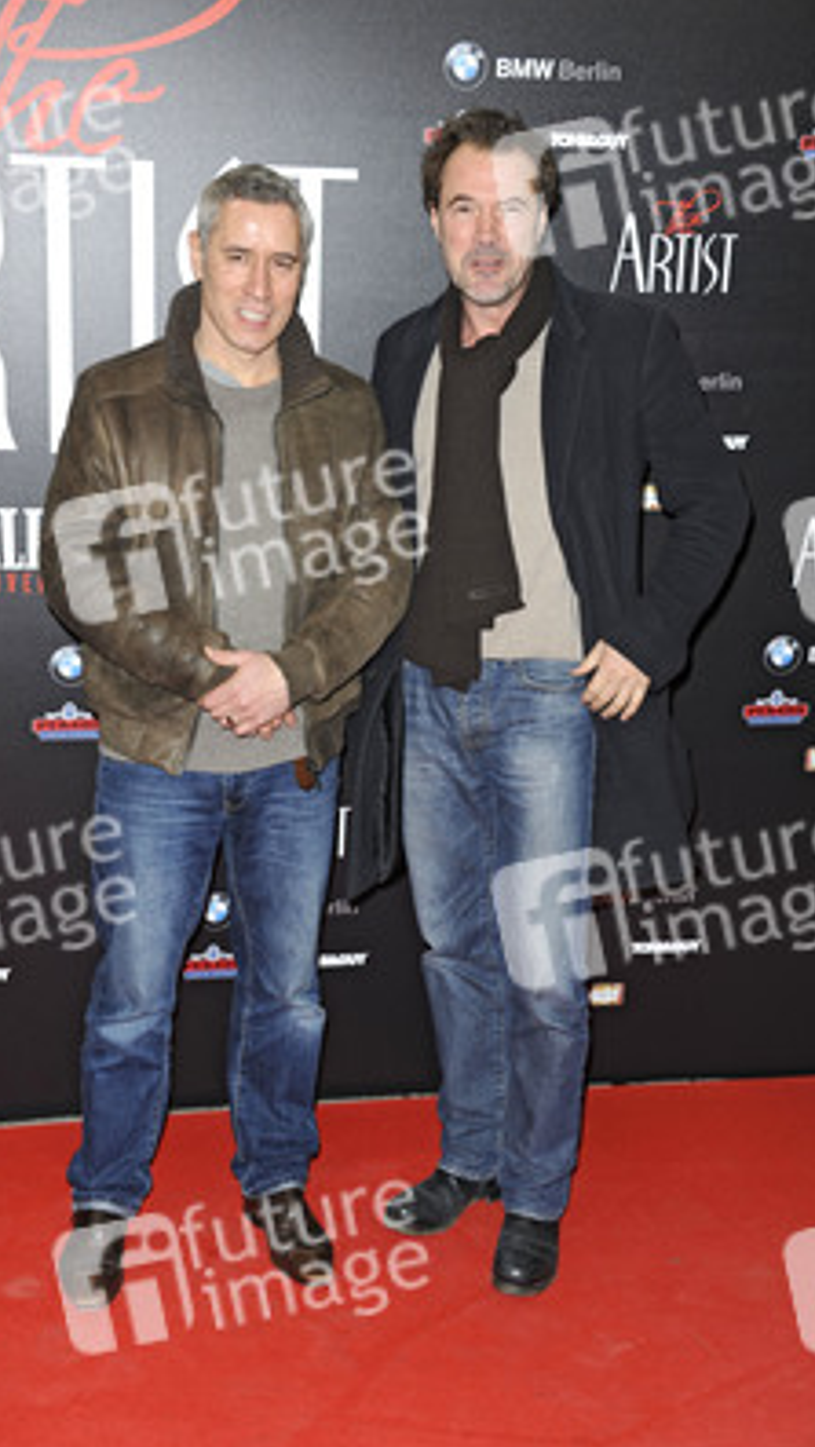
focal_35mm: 55
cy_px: 720
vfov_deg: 37.8
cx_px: 347
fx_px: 2111
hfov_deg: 21.8
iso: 500
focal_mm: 52
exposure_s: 1/160
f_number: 5.6
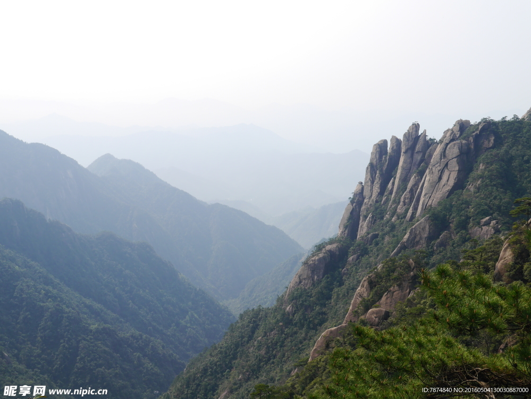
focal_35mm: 41
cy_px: 196
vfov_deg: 35.2
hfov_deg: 45.8
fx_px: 629
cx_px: 267
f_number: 8
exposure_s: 1/320
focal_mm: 20
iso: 160
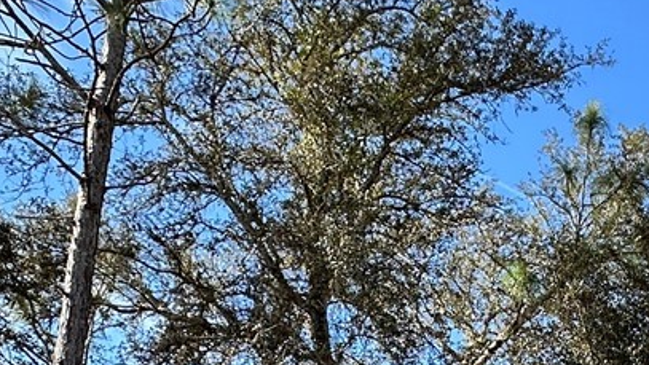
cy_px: 524
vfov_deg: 18.2
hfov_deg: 33.1
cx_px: 584
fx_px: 1033
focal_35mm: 60
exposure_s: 1/633
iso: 40
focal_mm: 2.22
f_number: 2.2
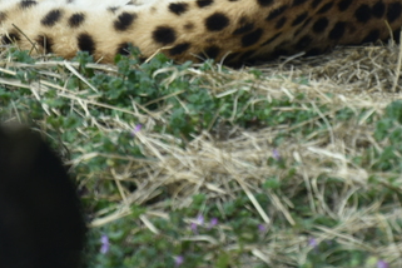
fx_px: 13377
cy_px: -110
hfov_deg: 1.7
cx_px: 189
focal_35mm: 1198
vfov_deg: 1.1
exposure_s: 1/640
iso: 200
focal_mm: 300
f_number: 5.6
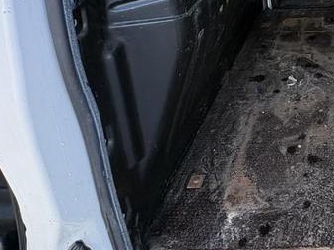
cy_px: -18
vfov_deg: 34.1
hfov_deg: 42.7
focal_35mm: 37
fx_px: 357
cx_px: 340
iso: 125
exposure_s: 1/99
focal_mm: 2.22
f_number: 2.2
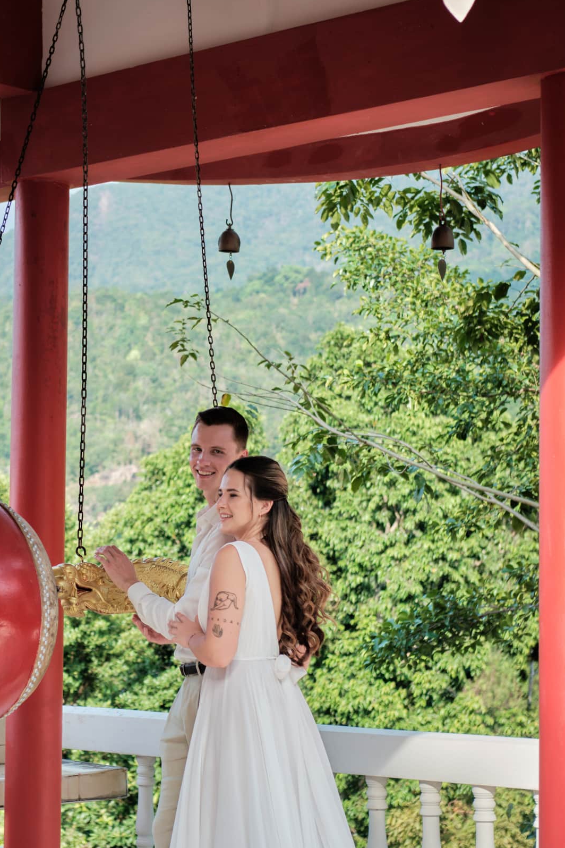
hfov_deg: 16.0
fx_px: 2001
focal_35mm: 85
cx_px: 176
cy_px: 469
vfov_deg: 23.9
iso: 160
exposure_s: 1/640
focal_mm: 35
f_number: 2.8
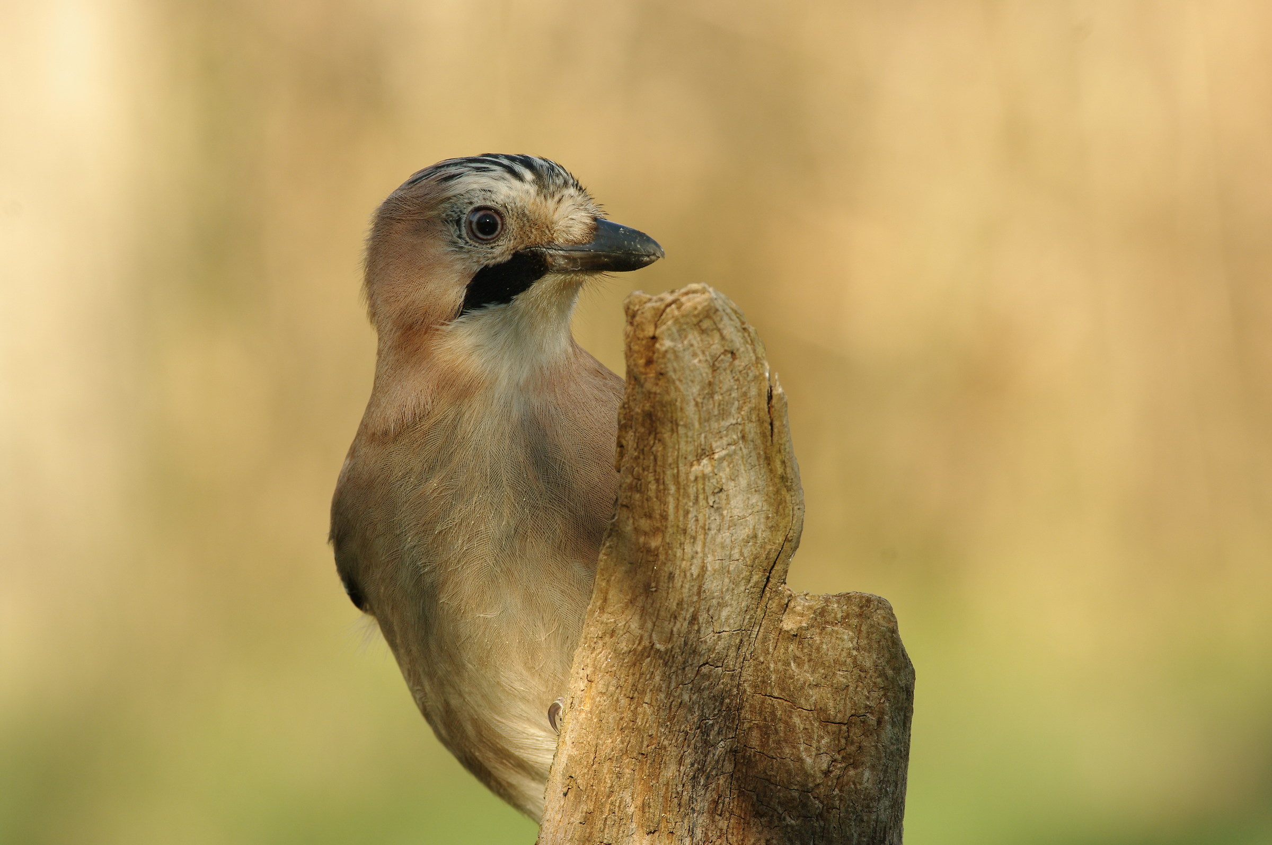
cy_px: 422
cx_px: 636
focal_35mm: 450
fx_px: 15880
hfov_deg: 4.6
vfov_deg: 3.0
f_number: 8
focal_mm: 300
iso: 400
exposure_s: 1/125
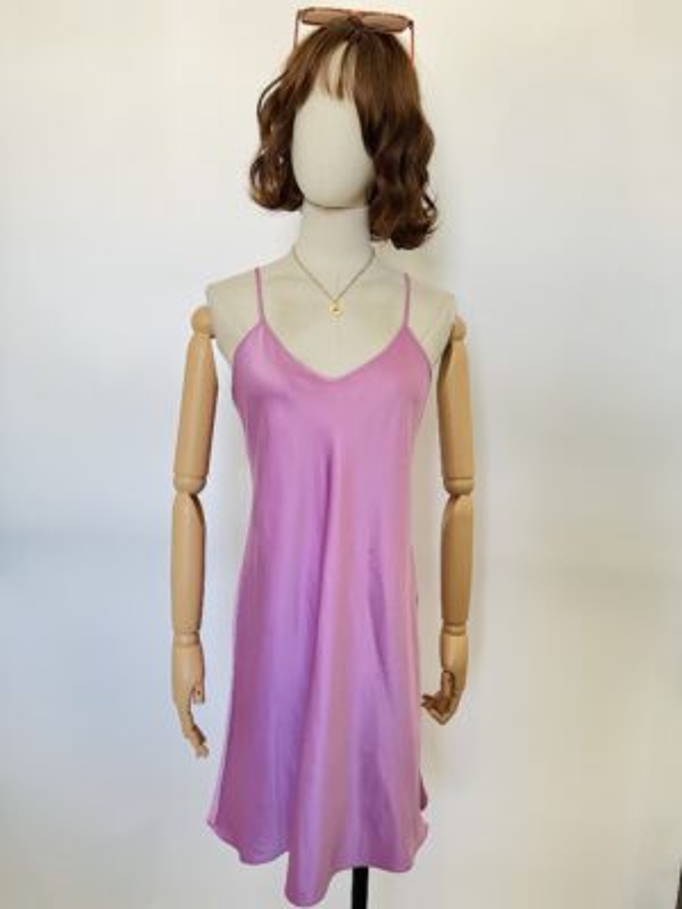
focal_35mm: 26
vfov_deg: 67.3
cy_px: 454
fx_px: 683
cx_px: 341
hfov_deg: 53.1
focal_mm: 5.1
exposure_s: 1/60
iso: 250
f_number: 1.6
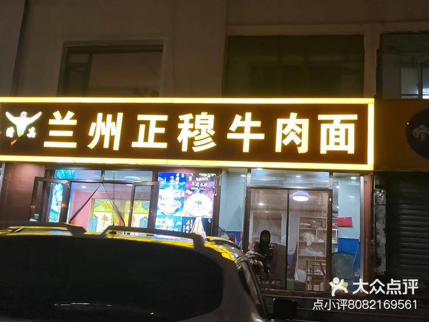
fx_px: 620
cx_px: 214
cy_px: 161
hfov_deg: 38.2
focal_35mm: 50
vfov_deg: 29.1
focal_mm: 6.14
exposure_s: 1/100
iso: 640
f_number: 1.8
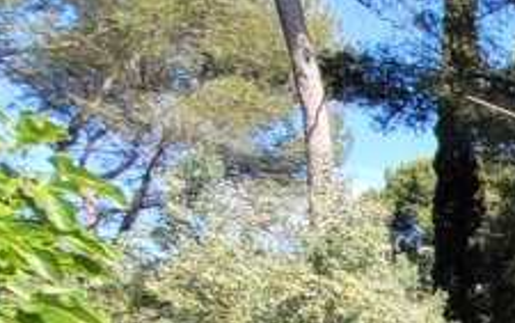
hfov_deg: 17.7
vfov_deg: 16.0
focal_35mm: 71
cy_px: 552
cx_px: 1085
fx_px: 997
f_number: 2.2
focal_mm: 1.74
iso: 40
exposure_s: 1/500
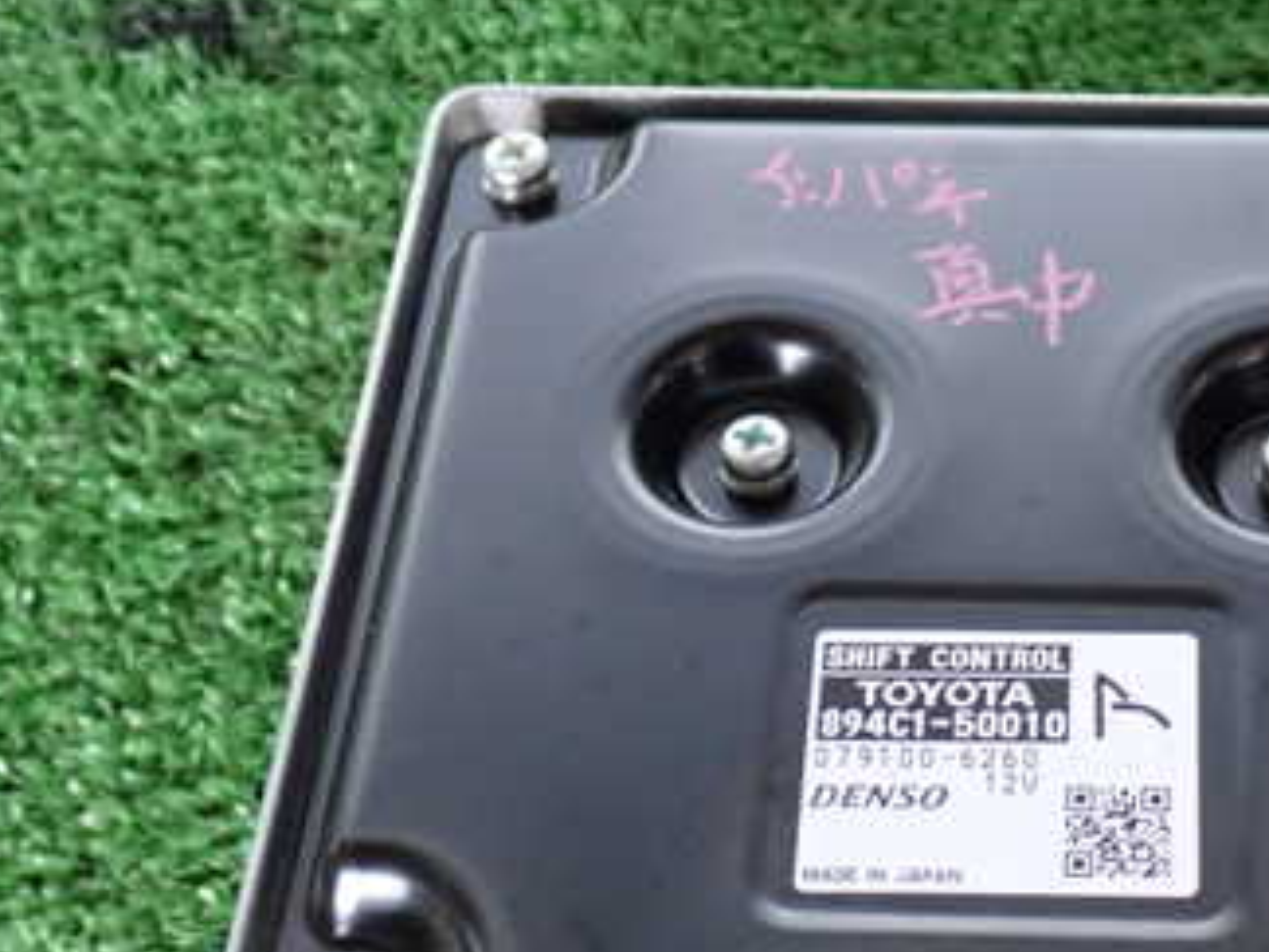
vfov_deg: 19.3
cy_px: 674
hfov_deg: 25.1
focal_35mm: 76
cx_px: 1065
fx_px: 2786
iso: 800
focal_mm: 7.31
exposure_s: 1/20
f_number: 2.8
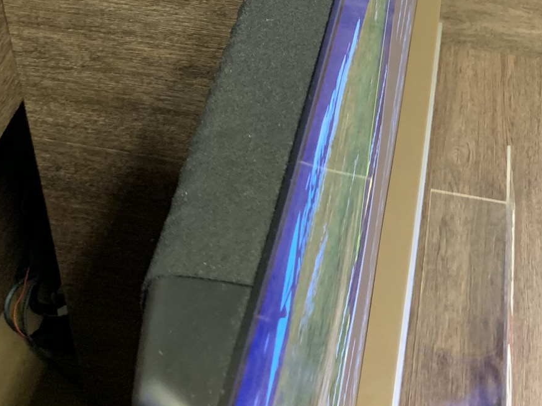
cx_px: 282
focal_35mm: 61
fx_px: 955
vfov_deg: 21.9
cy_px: -102
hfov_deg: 31.7
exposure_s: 1/40
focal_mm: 4.25
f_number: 1.8
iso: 400
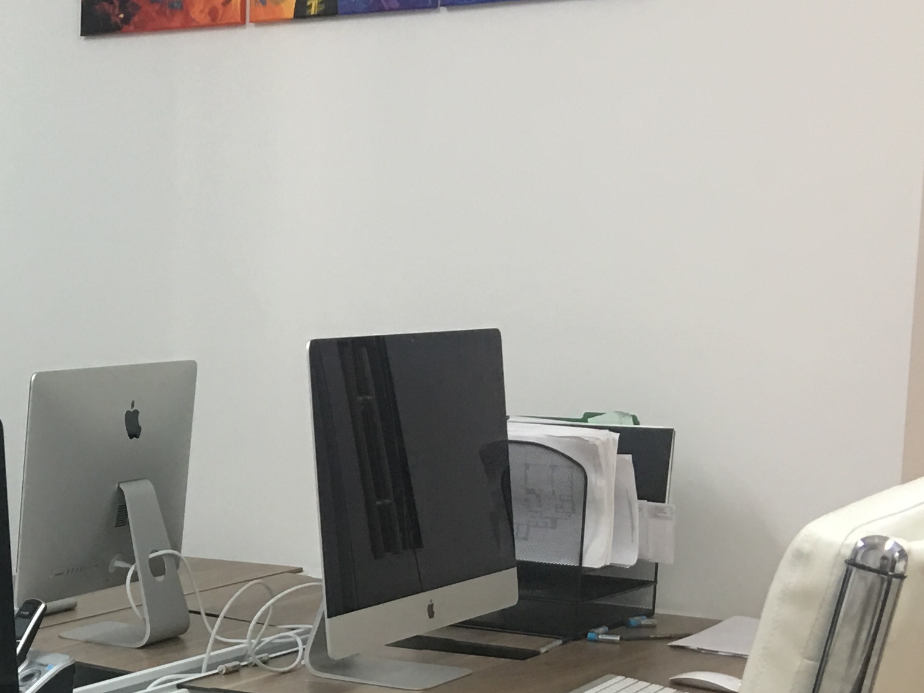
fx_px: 2082
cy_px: 557
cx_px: -121
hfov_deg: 23.3
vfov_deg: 18.7
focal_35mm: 78
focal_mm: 4.15
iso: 40
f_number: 2.2
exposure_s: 1/15
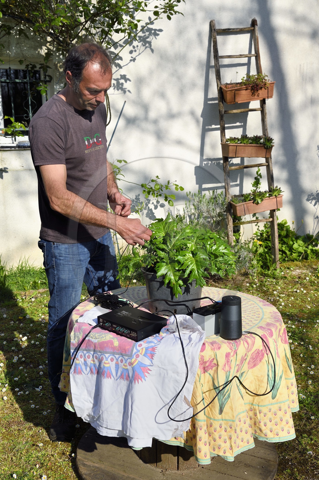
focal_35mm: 48
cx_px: 160
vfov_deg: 41.1
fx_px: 639
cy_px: 240
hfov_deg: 28.0
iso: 200
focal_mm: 48
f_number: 9
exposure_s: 1/500
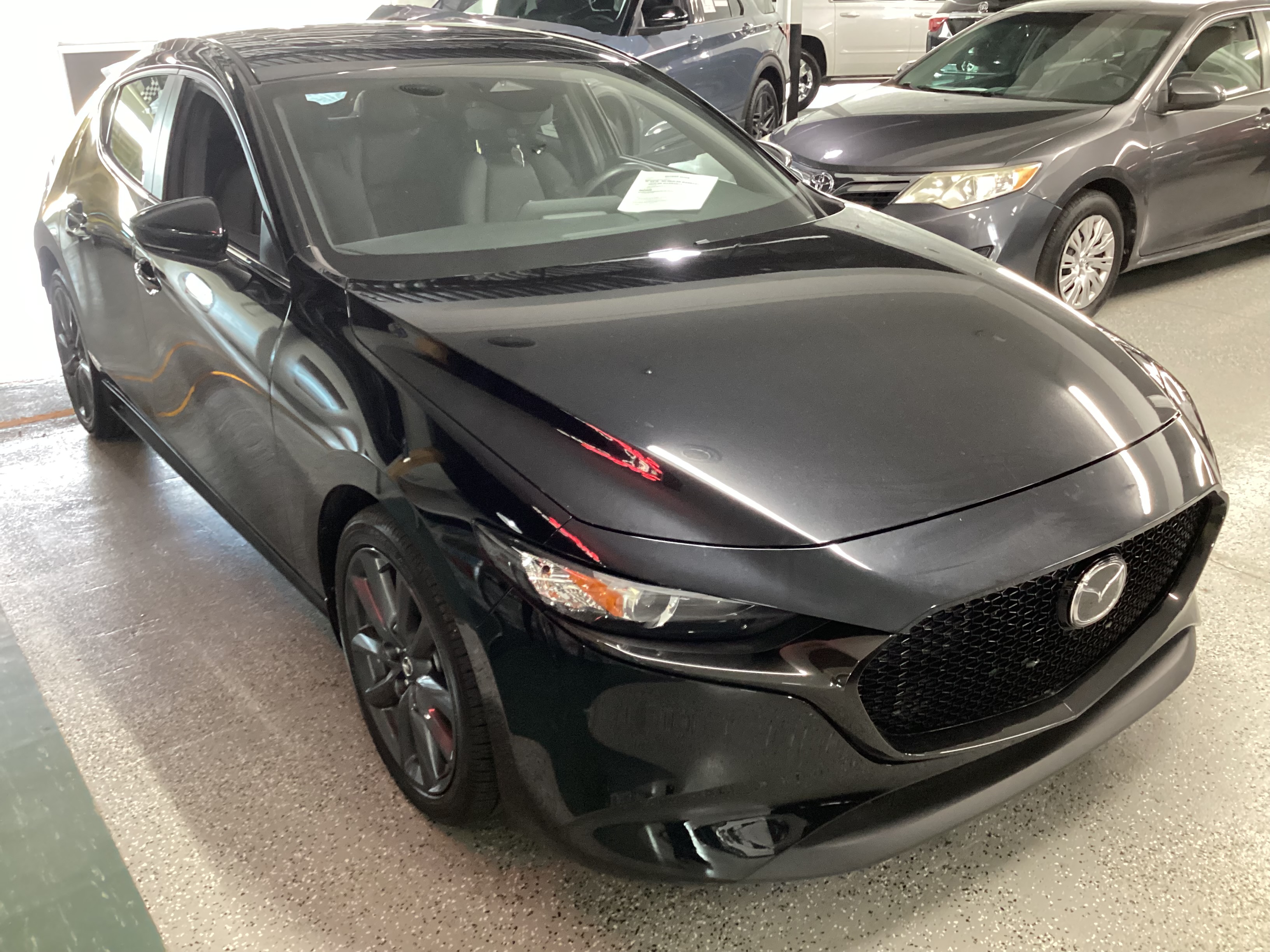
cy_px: 476
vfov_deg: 45.4
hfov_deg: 58.4
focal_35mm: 31
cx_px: 635
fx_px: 1137
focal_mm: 3.3
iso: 400
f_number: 2.4
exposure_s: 1/25
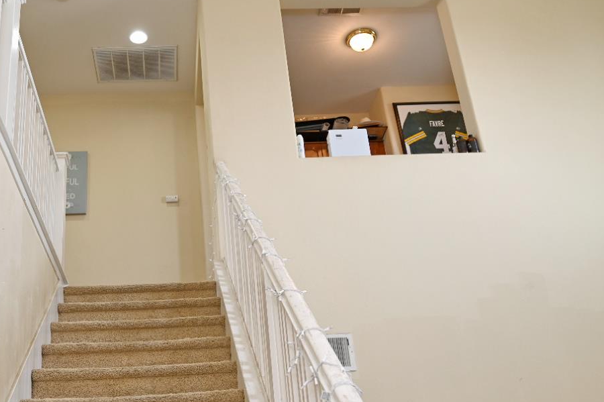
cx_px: 197
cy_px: 207
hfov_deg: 47.6
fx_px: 671
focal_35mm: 40
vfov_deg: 33.4
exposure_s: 1/60
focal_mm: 24
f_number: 4
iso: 360
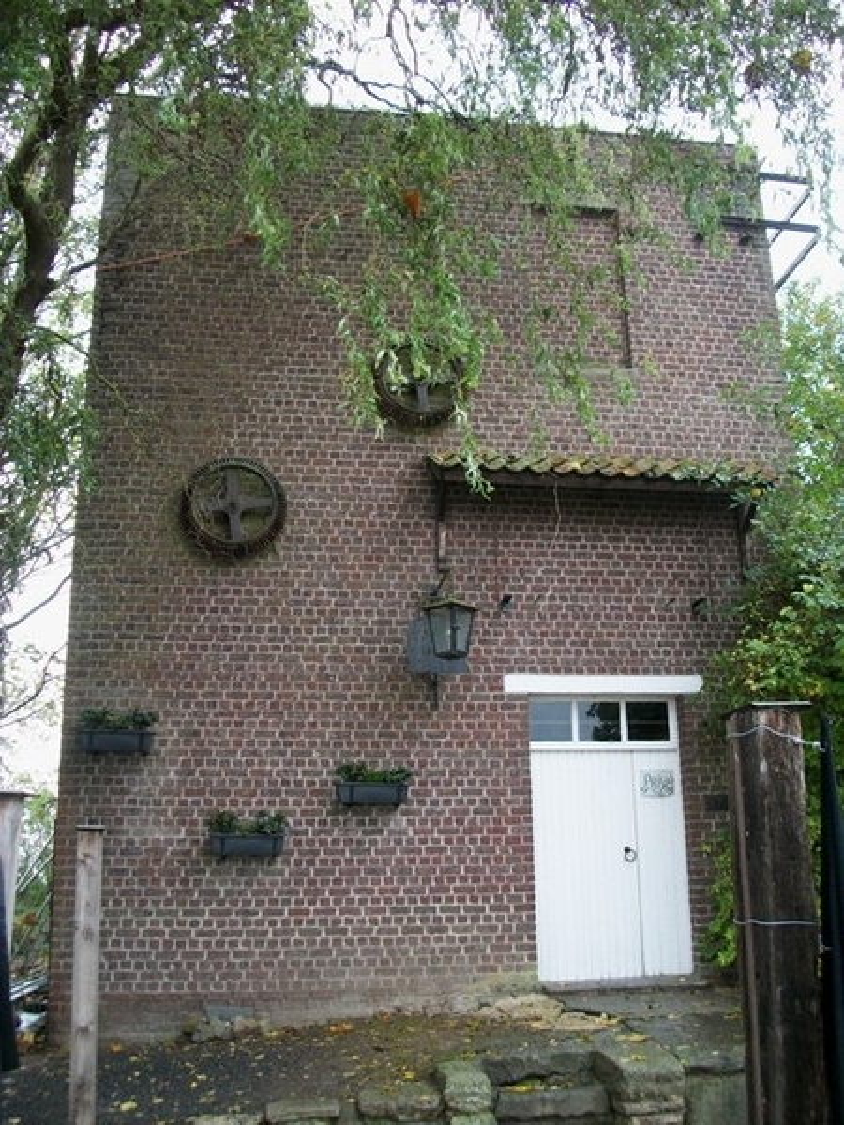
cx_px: 422
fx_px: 1040
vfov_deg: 56.8
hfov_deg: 44.2
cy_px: 562
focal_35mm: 32
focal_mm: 5.7
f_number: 2.9
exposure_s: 1/125
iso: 188
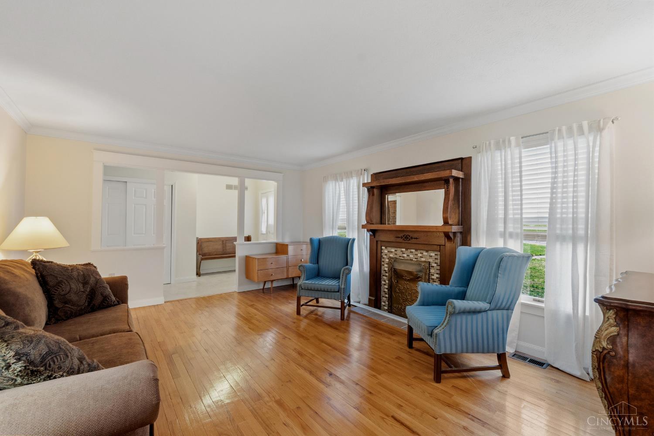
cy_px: 218
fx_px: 272
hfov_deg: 100.4
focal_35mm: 15
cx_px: 327
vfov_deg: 77.3
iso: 400
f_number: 9
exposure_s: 2
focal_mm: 10
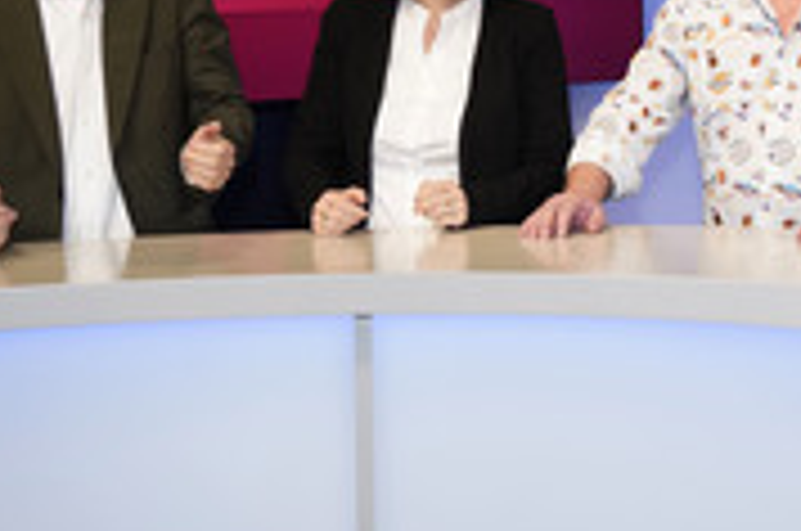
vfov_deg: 14.2
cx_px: 812
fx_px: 2088
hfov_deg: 21.0
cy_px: -27
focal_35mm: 94
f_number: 5
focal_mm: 37
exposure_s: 1/160
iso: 2000
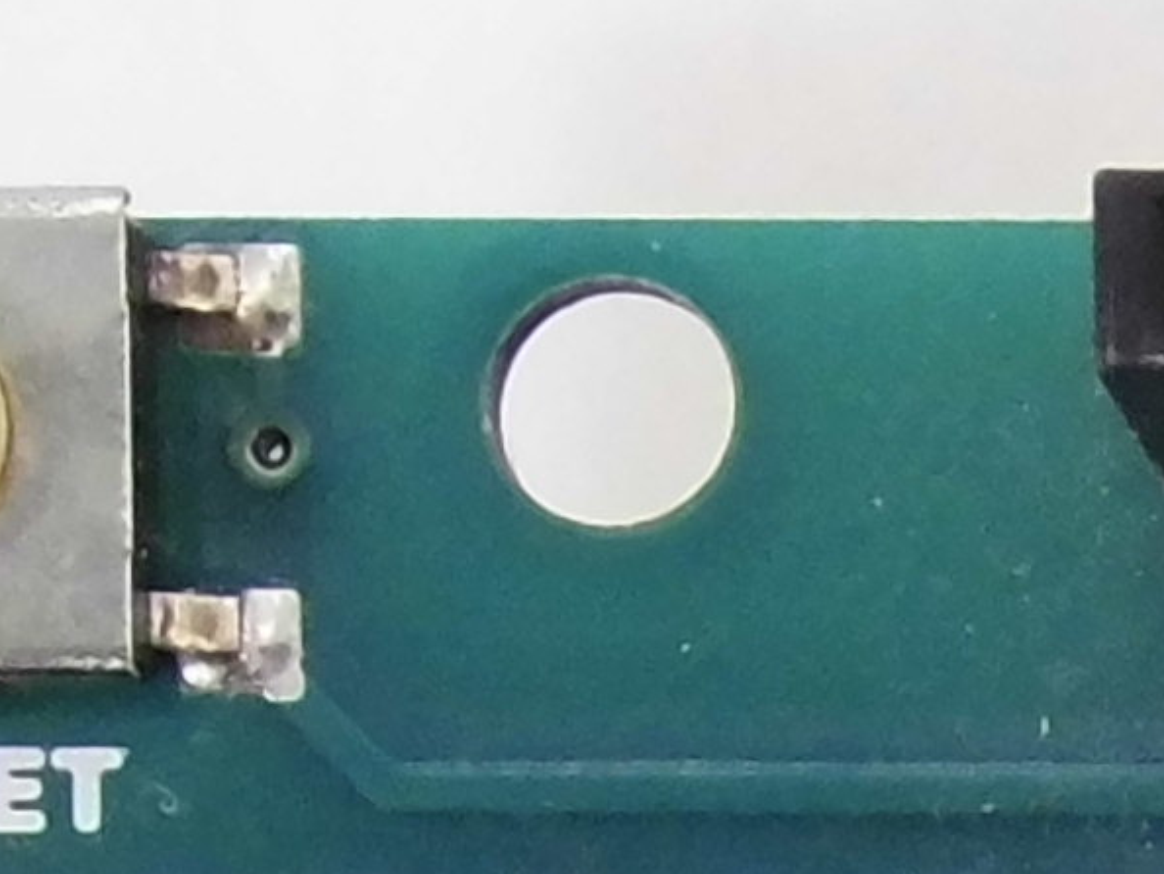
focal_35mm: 287
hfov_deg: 6.7
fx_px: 9655
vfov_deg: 5.0
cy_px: 2324
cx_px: 2363
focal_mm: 6.61
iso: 320
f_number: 3.6
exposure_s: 1/125
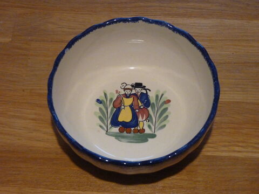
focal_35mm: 78
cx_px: 130
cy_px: 97
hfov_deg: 25.0
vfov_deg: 18.9
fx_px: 584
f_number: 3.4
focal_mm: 13.8
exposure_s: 1/30
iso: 800
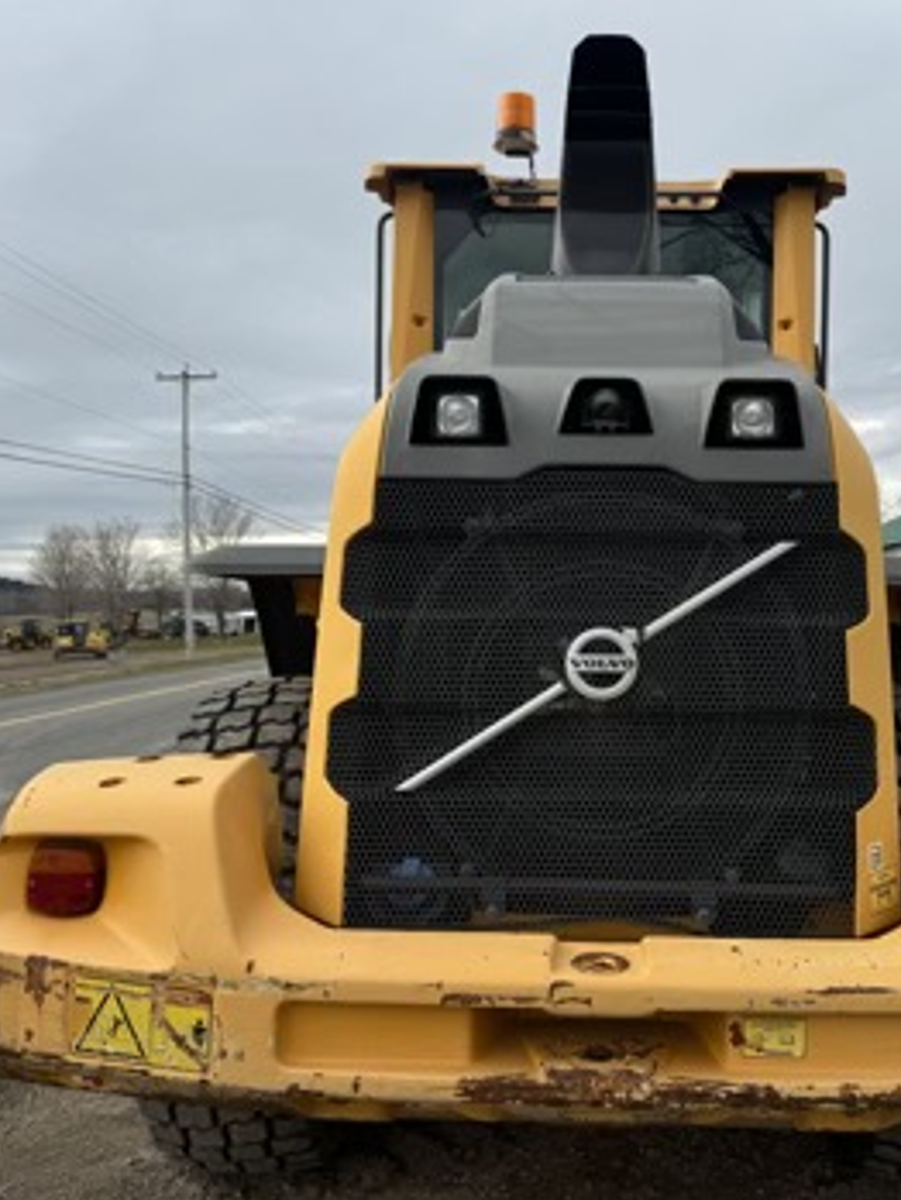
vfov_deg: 55.3
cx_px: 571
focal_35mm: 33
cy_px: 609
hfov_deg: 42.6
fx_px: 1145
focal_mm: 6.76
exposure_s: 1/1721
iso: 80
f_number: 1.78
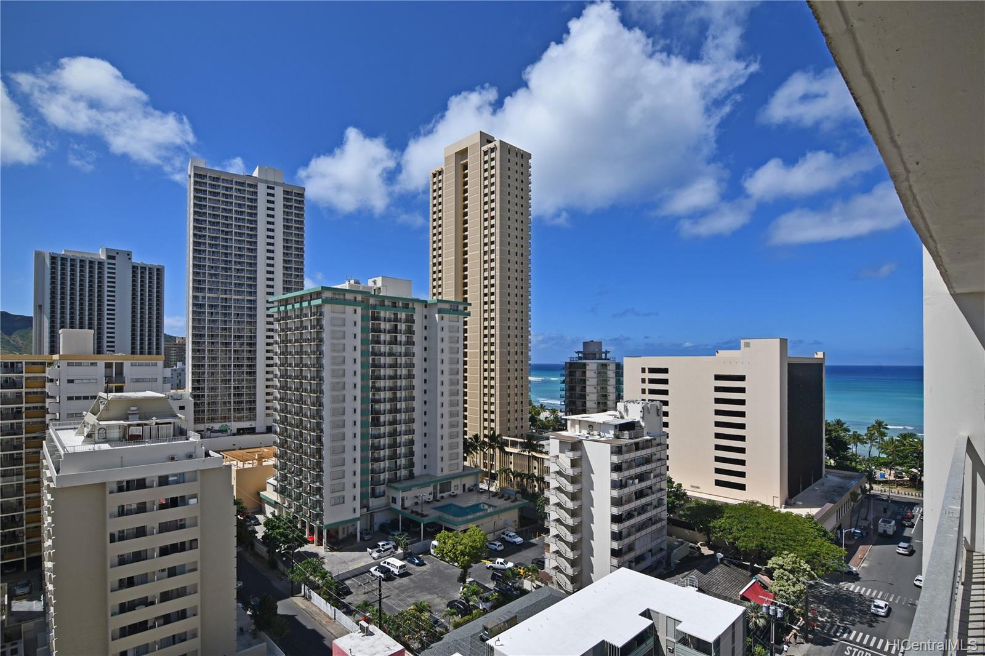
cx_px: 492
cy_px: 328
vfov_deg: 73.7
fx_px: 438
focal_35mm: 16
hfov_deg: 96.7
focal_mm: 11
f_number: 9
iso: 100
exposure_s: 1/320
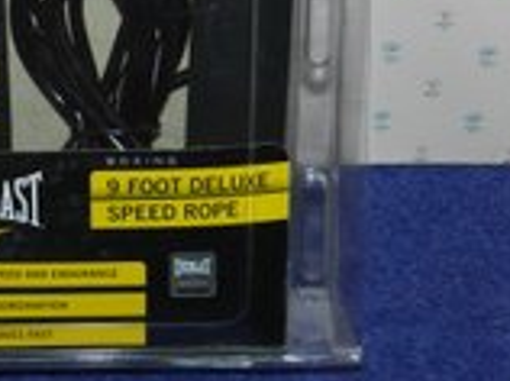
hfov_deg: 19.6
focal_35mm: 100
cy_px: 79
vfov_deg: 14.7
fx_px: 1471
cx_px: 169
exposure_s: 1/30
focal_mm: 8.1
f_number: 4.2
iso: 200
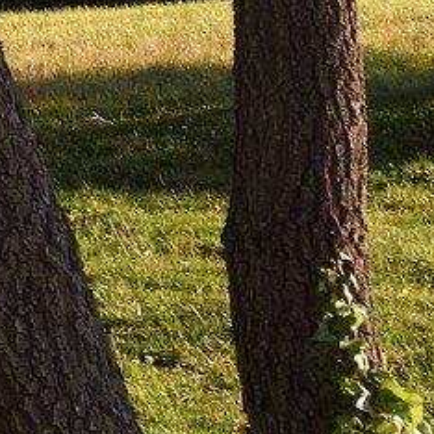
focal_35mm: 209
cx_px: -974
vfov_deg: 8.1
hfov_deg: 7.2
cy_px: -289
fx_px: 2965
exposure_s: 1/250
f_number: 9
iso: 200
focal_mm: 36
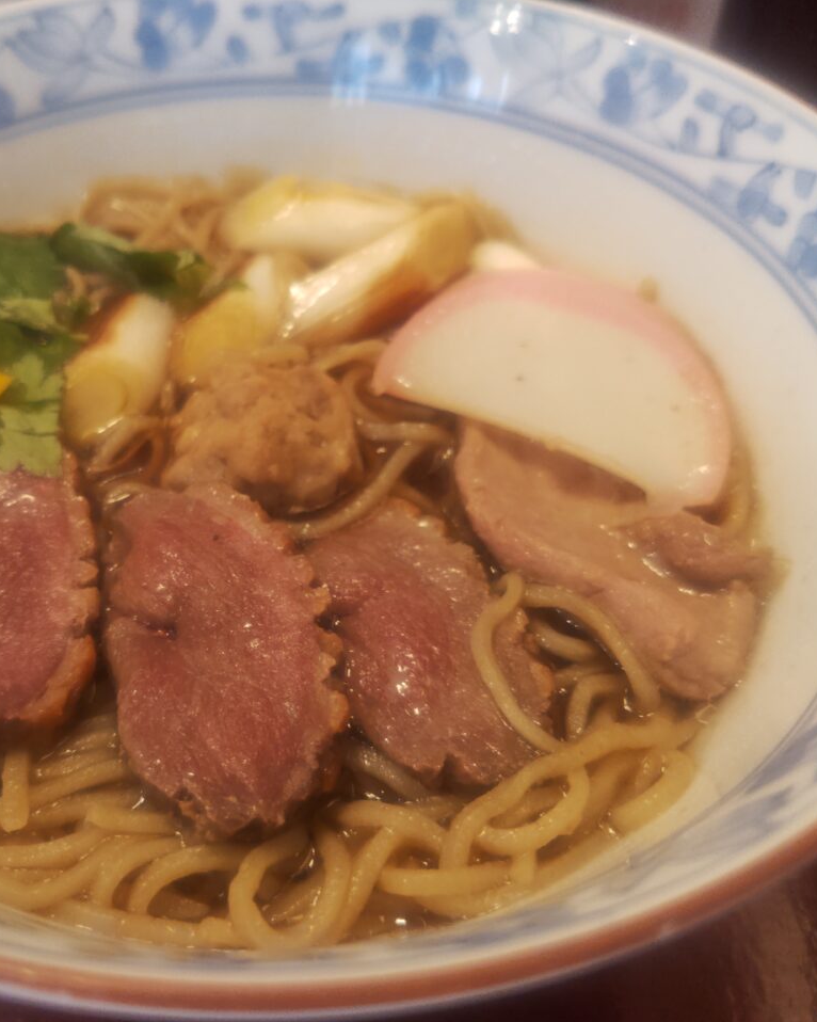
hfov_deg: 47.8
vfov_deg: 58.8
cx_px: 285
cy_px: 511
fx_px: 907
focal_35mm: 30
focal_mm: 5.56
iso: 595
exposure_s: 1/50
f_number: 1.9
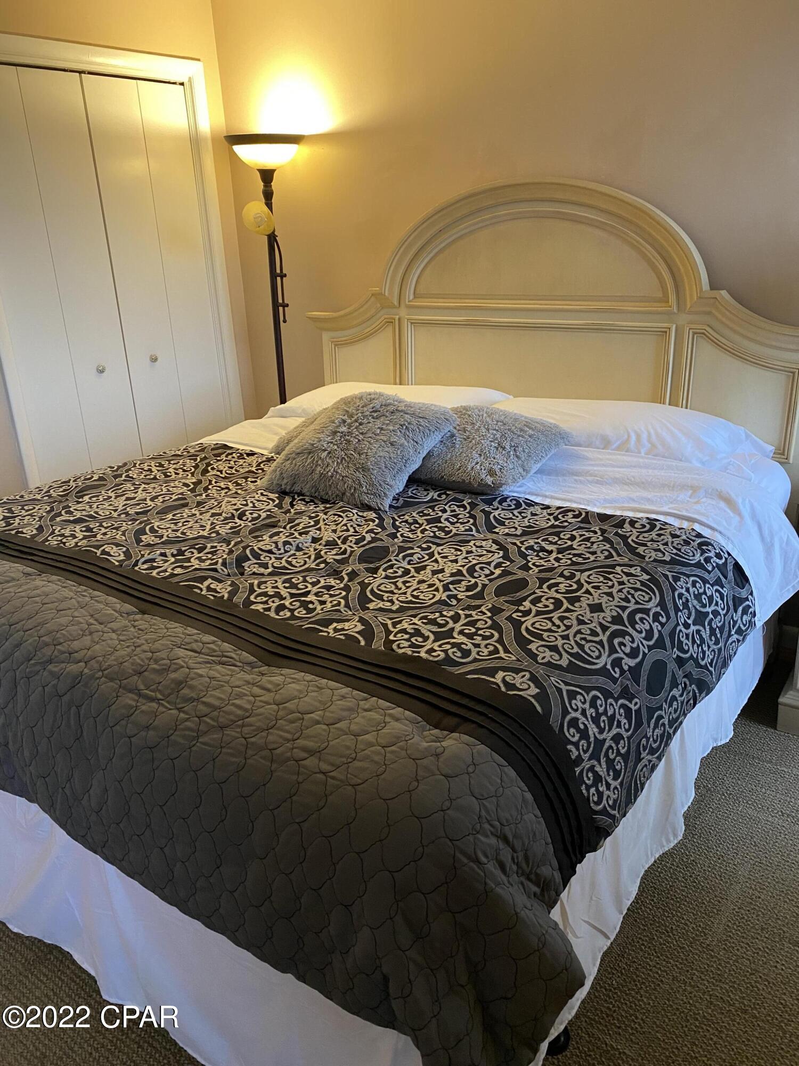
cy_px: 533
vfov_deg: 67.3
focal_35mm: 26
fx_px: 800
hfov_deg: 53.1
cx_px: 400
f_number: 1.8
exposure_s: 1/60
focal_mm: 4.25
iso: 320
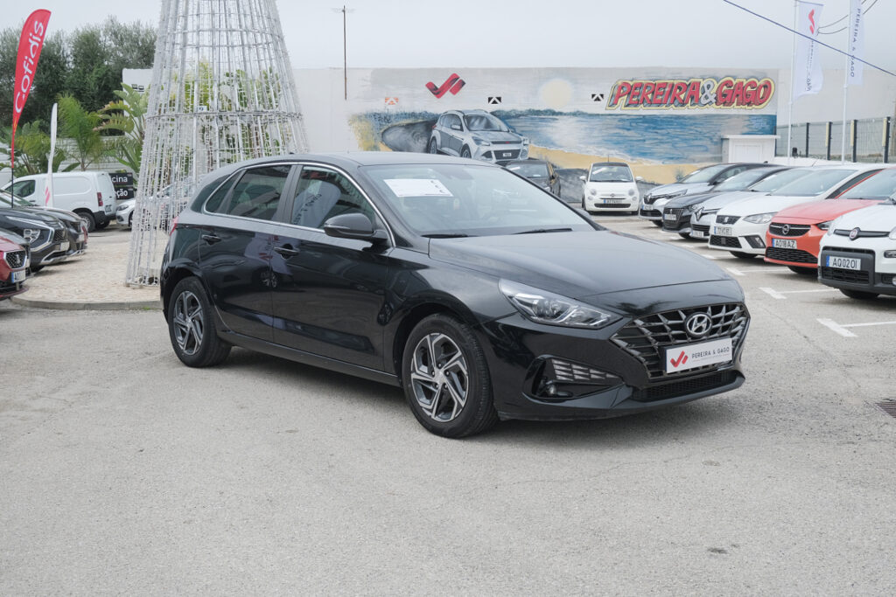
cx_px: 448
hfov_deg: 47.4
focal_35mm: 41
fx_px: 1021
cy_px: 298
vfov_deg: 32.6
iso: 400
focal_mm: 27.1
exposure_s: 1/250
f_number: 9
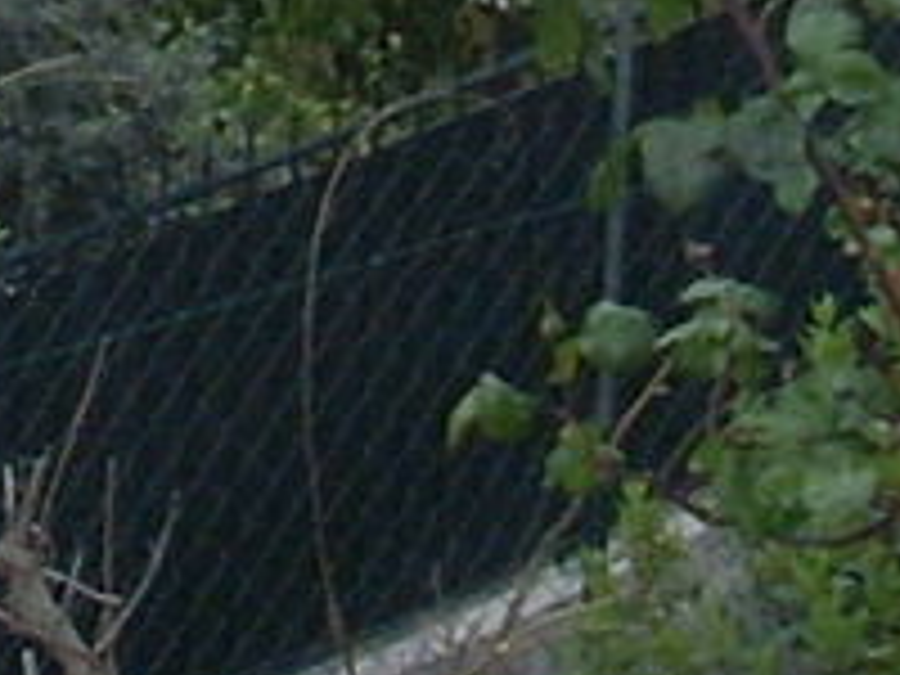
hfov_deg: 6.5
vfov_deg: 4.7
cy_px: -1134
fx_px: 7904
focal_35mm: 304
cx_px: 76
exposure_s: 1/125
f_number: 7.7
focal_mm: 6.3
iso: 80
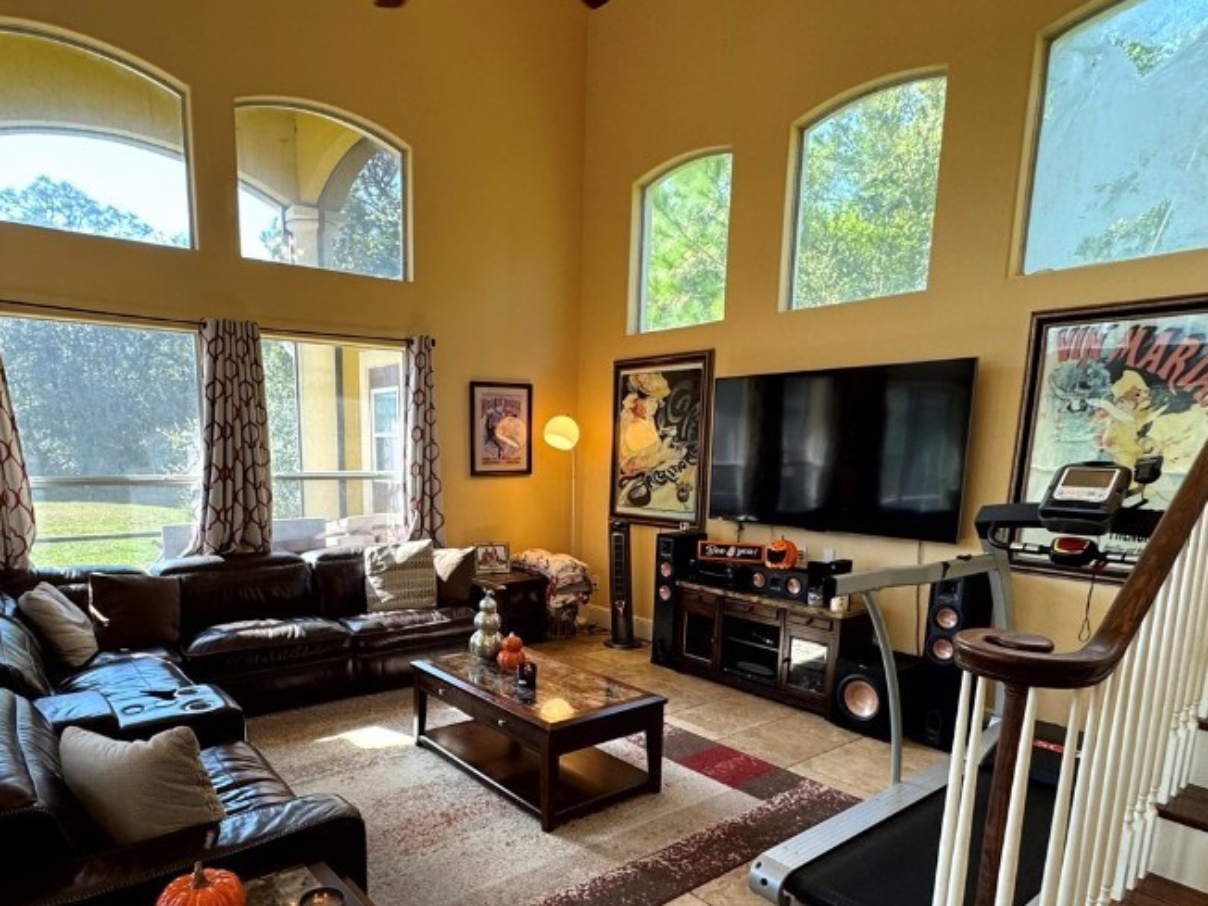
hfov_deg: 76.0
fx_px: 768
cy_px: 582
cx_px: 526
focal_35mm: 22
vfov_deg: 60.0
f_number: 2.2
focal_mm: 2.22
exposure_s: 1/120
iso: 125
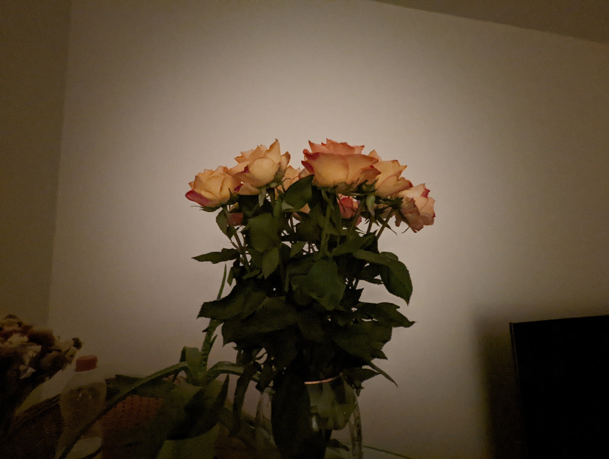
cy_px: 230
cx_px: 304
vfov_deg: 78.3
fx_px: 282
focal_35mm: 16
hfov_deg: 94.4
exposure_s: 1/1
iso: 2831
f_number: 2.2
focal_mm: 2.35
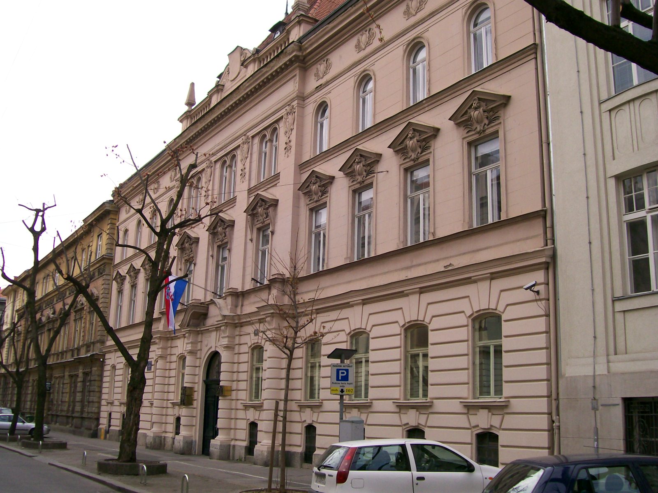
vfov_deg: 39.7
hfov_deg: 51.4
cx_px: 329
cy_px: 246
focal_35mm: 36
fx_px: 684
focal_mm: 6
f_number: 2.7
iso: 80
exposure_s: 1/552
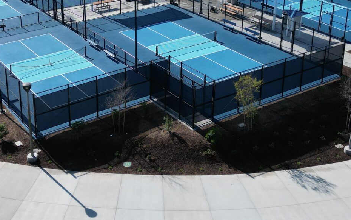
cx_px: 140
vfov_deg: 22.7
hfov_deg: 36.1
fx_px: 536
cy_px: 31
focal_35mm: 56
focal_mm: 6.72
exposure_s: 1/4000
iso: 140
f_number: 1.7
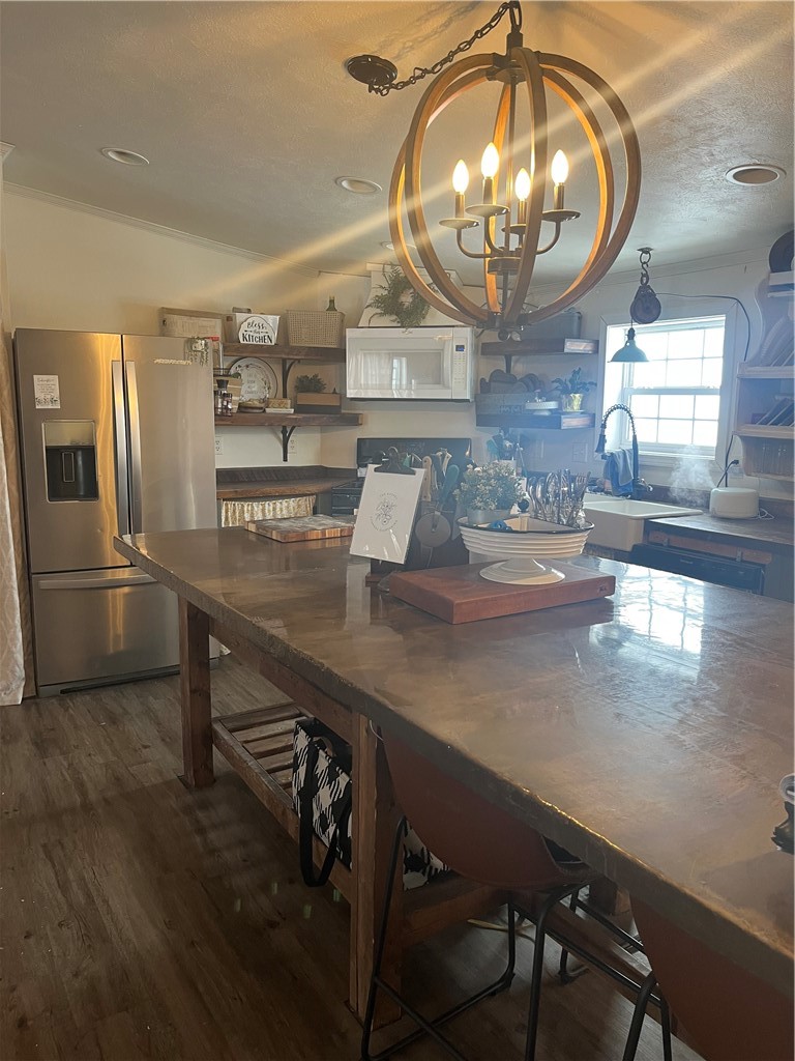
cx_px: 398
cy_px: 530
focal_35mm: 26
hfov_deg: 53.1
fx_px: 796
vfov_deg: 67.3
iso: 125
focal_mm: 5.1
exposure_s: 1/60
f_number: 1.6
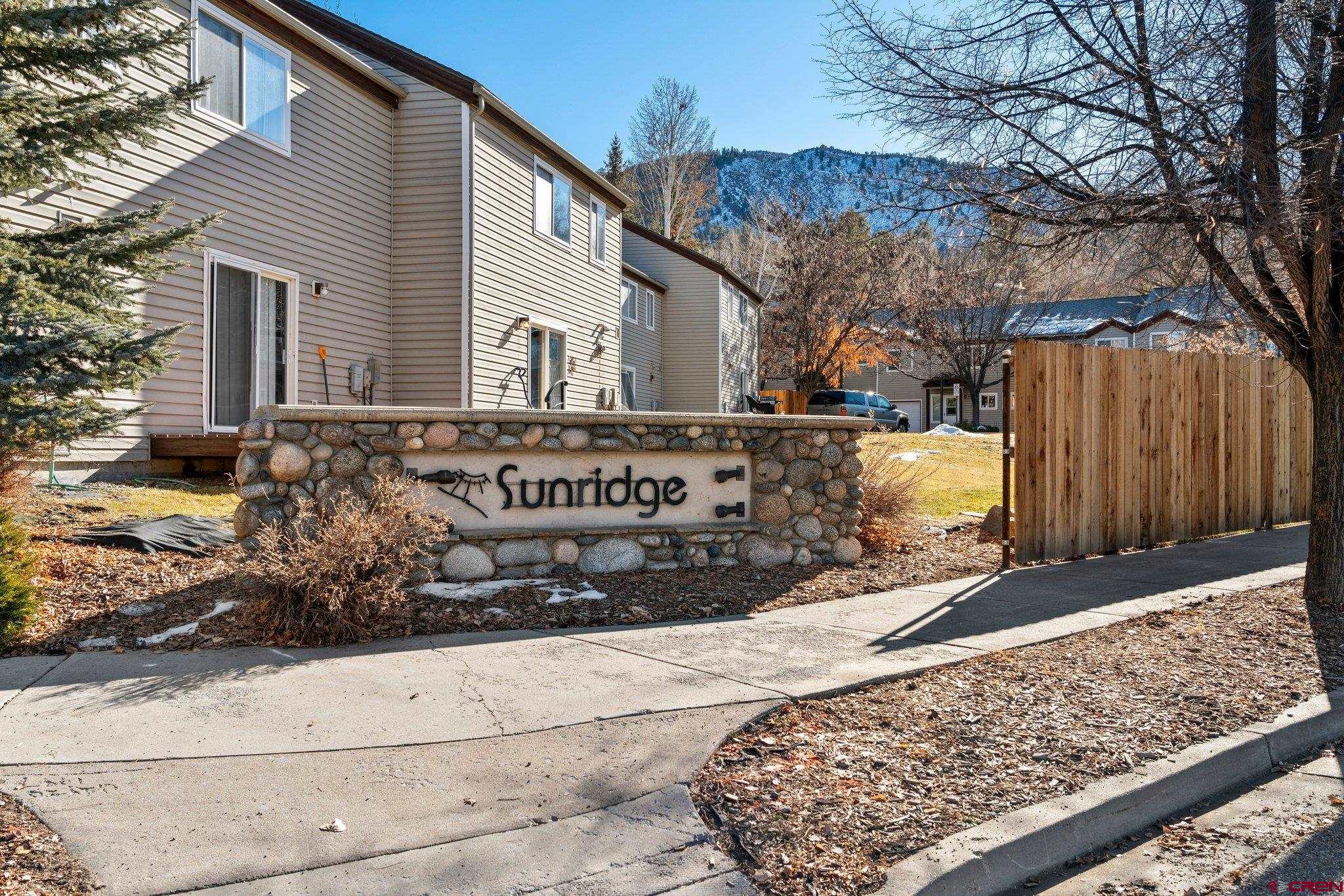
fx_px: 1120
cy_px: 448
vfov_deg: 43.6
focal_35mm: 30
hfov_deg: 61.9
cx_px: 672
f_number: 8
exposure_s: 1/125
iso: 400
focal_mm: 30
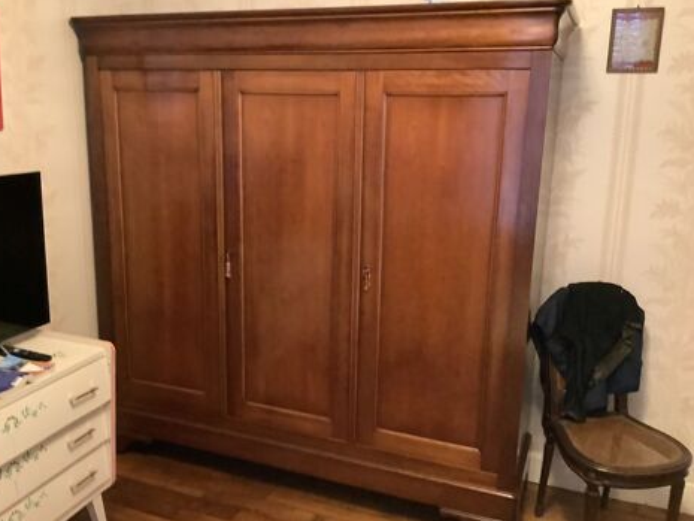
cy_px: 264
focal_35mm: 32
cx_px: 337
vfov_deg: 44.2
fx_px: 642
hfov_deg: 56.8
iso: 640
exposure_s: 1/20
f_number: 2.4
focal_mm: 3.3
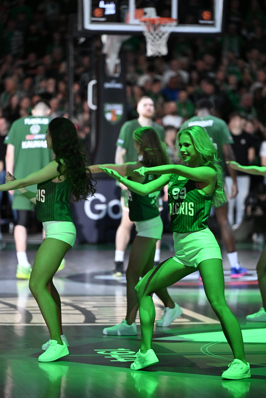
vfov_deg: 10.3
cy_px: 199
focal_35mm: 200
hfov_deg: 6.9
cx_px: 133
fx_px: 2216
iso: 6400
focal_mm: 200
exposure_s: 1/800
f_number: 3.5
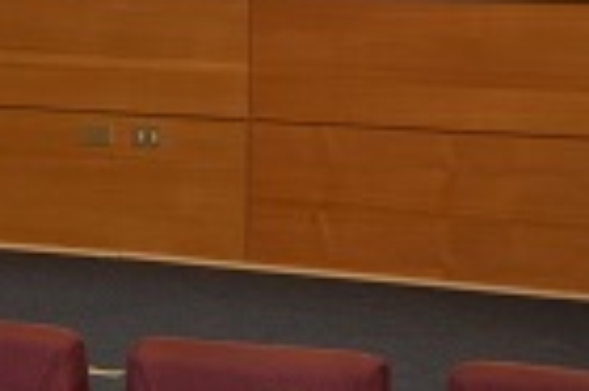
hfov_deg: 10.9
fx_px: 2974
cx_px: -292
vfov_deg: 7.4
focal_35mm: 182
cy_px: -107
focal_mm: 40
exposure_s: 1/60
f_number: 4.8
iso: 1000
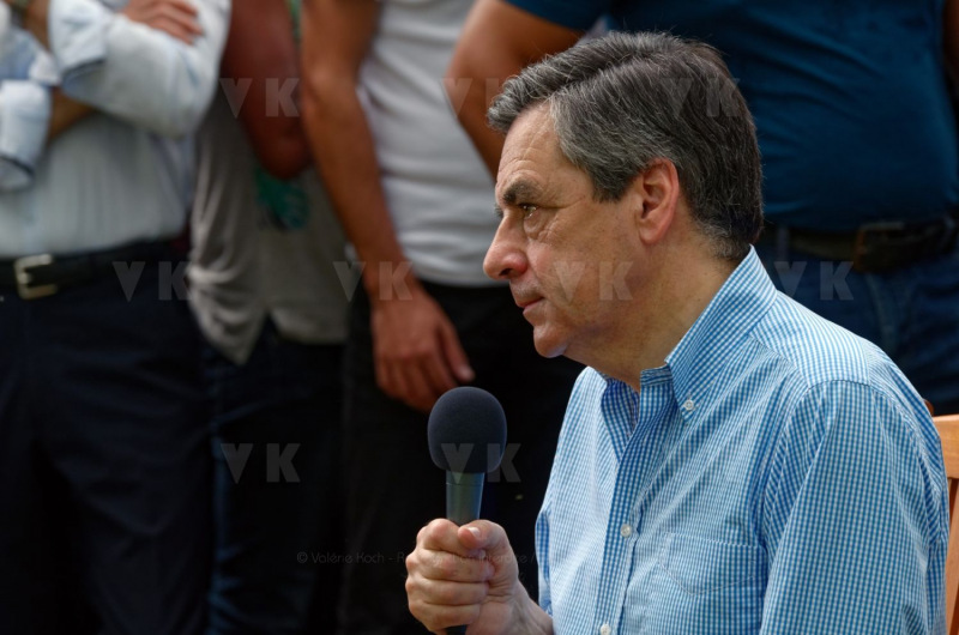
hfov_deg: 6.9
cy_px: 318
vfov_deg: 4.6
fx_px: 7976
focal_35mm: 300
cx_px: 480
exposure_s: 1/125
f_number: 5.6
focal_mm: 200
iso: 200
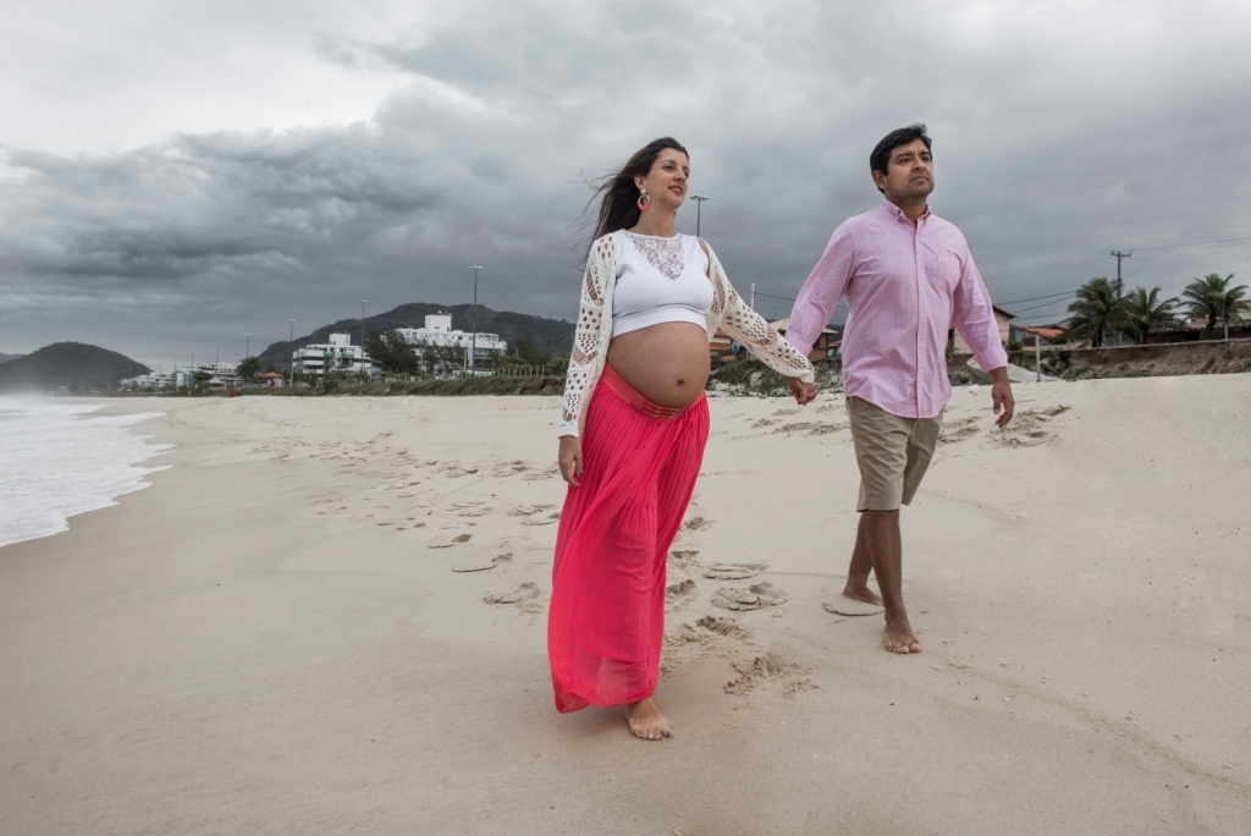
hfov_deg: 63.6
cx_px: 626
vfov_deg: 45.0
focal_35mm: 29
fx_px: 1008
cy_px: 418
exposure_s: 1/200
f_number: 8
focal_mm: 29
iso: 250
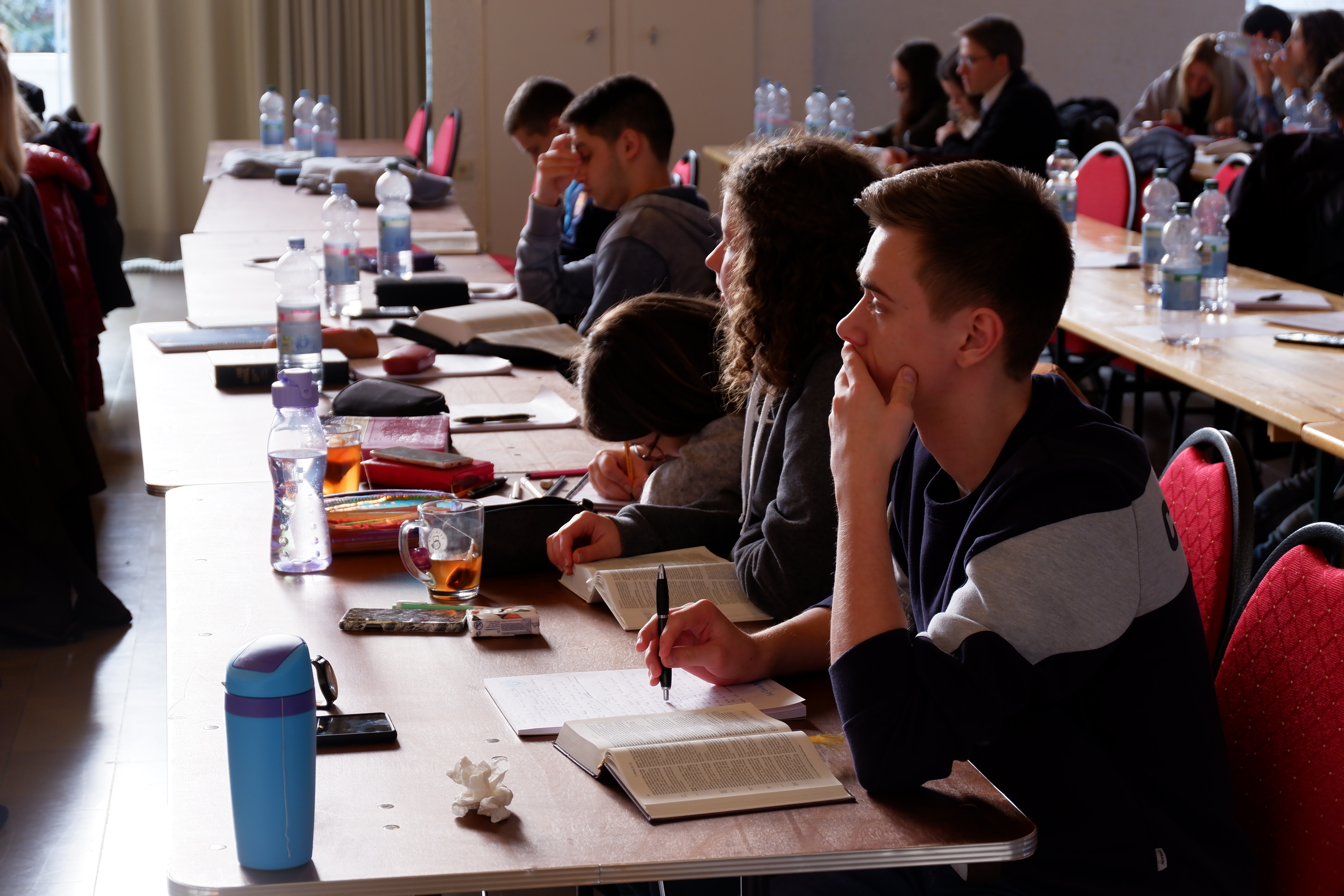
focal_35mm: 75
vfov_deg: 18.2
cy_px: 448
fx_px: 2800
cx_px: 672
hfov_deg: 27.0
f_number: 5.6
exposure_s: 1/28
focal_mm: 50
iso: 400
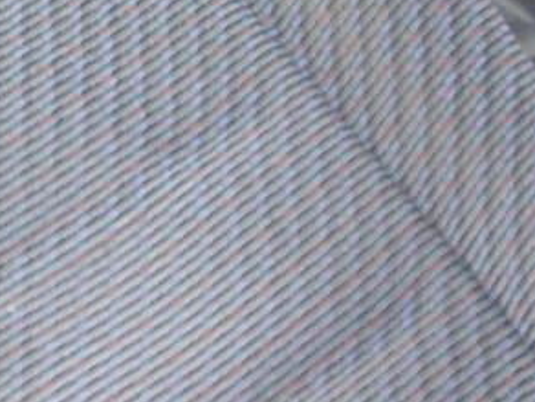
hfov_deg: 9.3
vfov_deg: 6.7
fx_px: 3215
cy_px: -597
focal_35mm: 208
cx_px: -257
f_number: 2.7
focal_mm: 6.2
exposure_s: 1/60
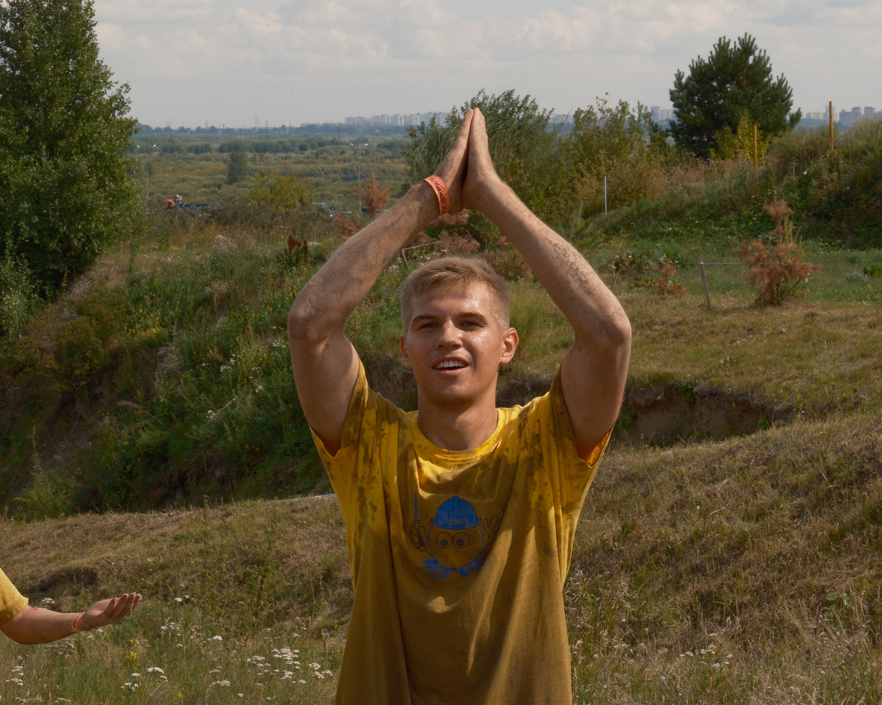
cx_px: 439
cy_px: 352
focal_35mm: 88
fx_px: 2297
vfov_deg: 17.5
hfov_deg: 21.7
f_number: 16
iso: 800
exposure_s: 1/500
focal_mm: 52
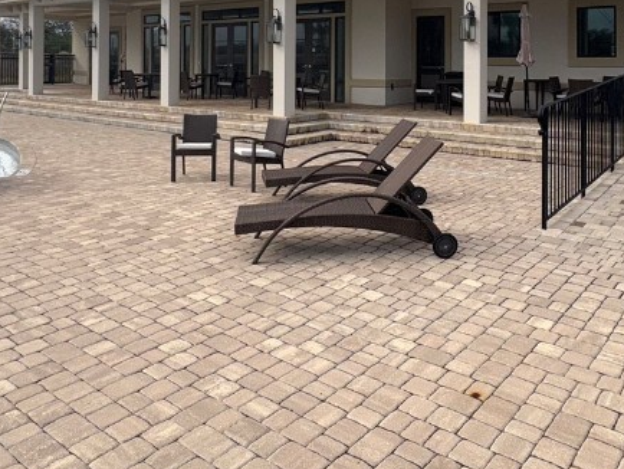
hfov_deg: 55.1
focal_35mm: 33
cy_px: 50
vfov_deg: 39.9
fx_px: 595
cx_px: 354
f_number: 2.2
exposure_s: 1/1709
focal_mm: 2.22
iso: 50
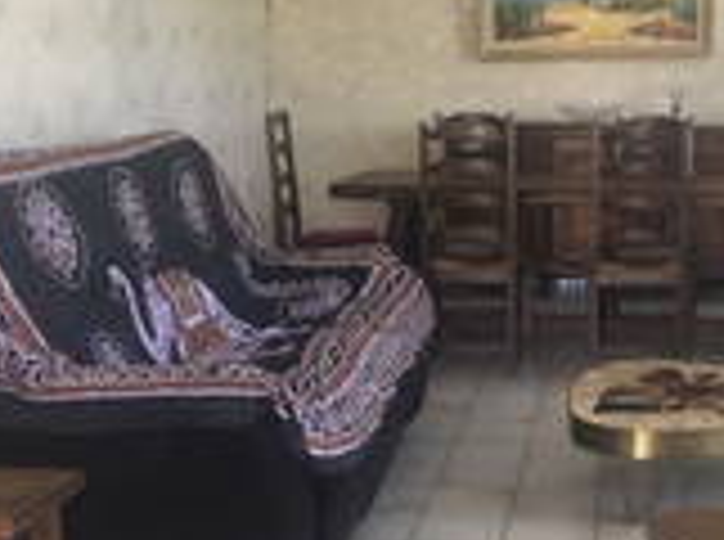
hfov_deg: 29.0
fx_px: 1356
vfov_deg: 22.5
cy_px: 310
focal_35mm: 65
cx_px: 607
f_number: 2.2
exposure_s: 1/33
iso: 50
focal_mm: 4.15
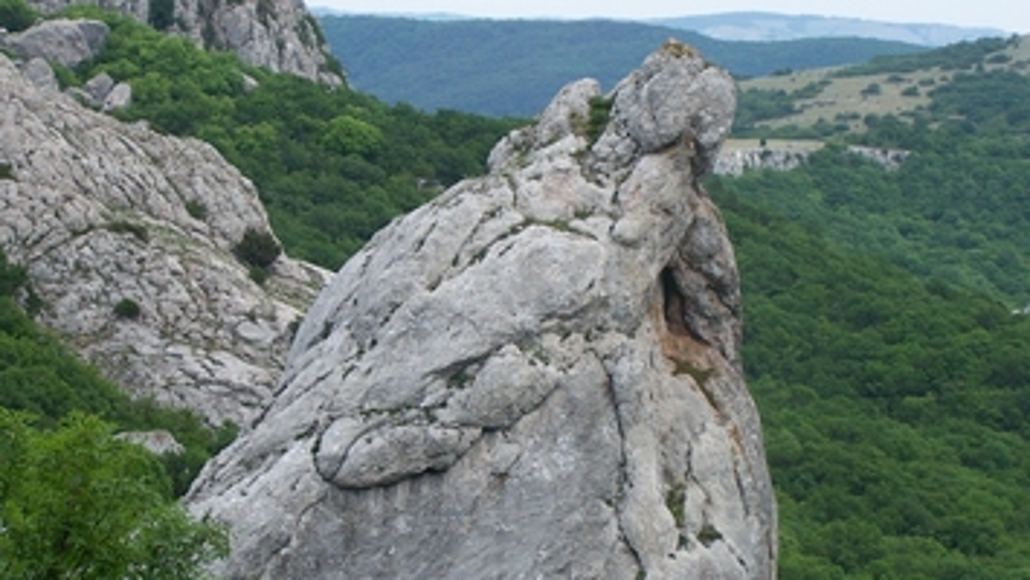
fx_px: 3552
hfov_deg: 16.5
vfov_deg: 9.3
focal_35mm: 130
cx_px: 560
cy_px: 302
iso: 80
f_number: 3.2
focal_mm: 15.6
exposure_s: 1/800
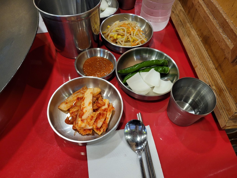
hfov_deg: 67.3
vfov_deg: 53.1
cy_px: 89
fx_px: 178
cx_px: 118
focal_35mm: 26
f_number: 1.8
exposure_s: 1/60
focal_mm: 5.4
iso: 250
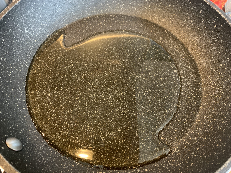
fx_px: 174
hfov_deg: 67.3
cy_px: 86
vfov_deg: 53.1
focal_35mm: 26
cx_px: 116
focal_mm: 4.25
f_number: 1.8
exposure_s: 1/25
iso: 400
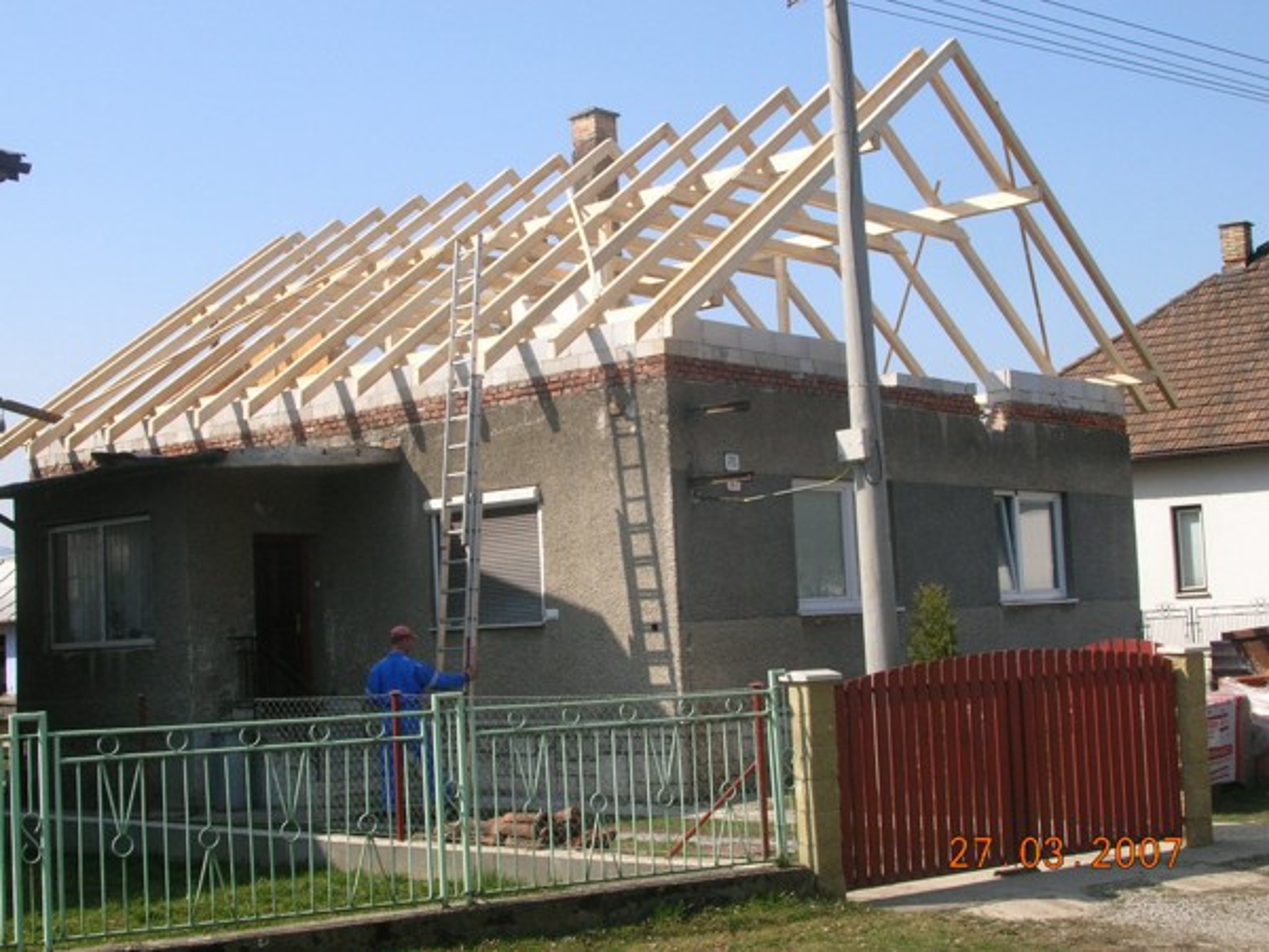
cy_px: 476
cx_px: 634
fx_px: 1760
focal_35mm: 48
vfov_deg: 30.3
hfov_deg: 39.7
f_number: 6.4
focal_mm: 8
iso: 50
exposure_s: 1/177
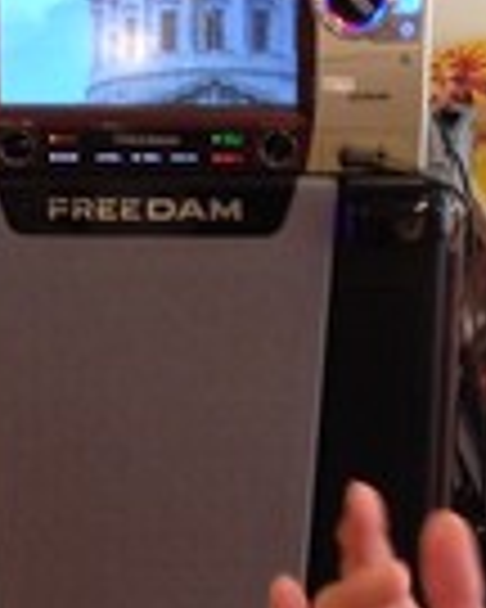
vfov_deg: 14.4
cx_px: 173
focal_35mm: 131
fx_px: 2355
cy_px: 644
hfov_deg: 11.8
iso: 80
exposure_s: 1/20
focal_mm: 4.12
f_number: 2.4
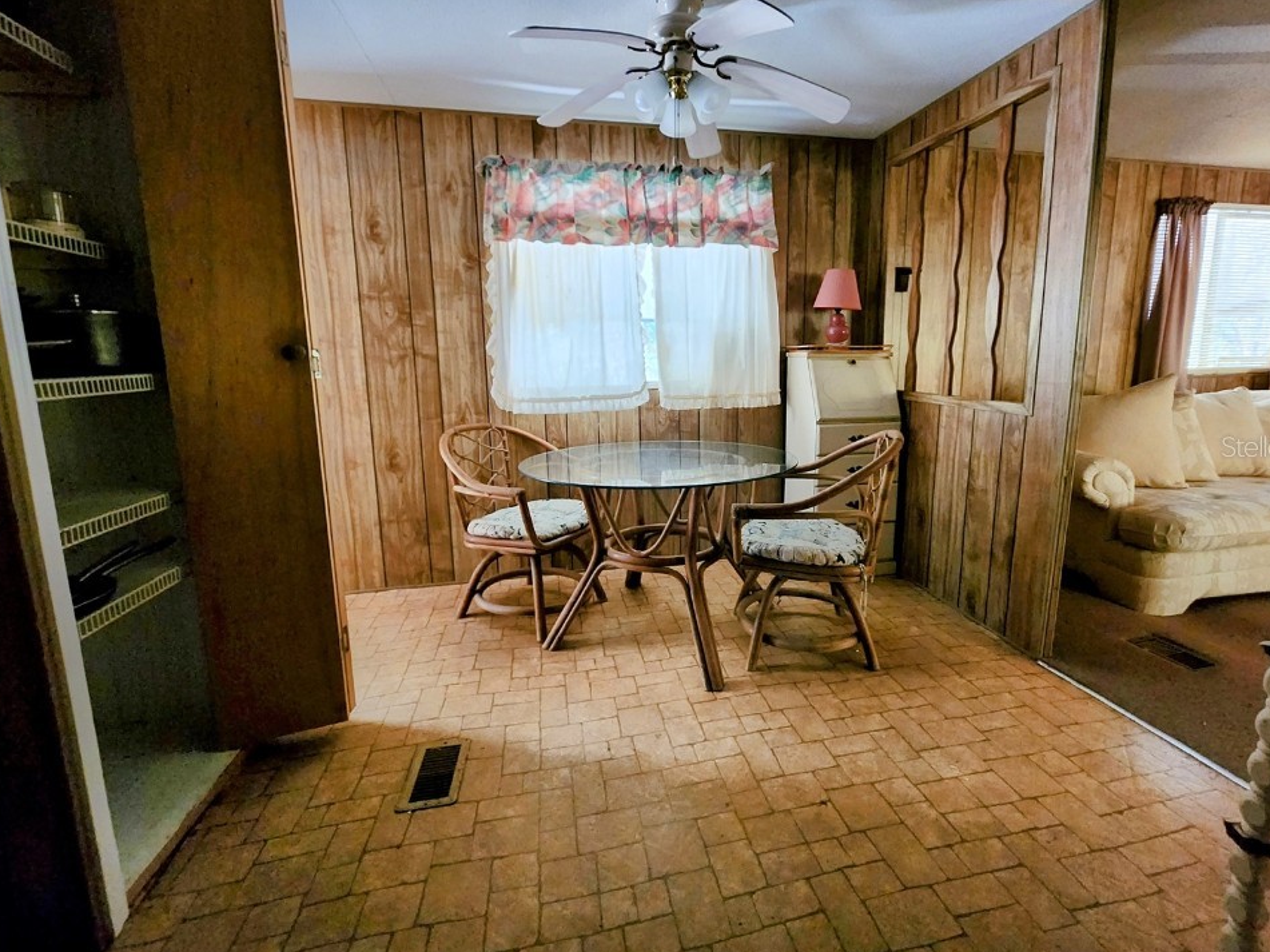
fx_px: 514
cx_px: 664
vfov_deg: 85.6
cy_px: 446
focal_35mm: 14
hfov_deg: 102.0
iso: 800
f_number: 2.2
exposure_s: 1/24
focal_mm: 2.2
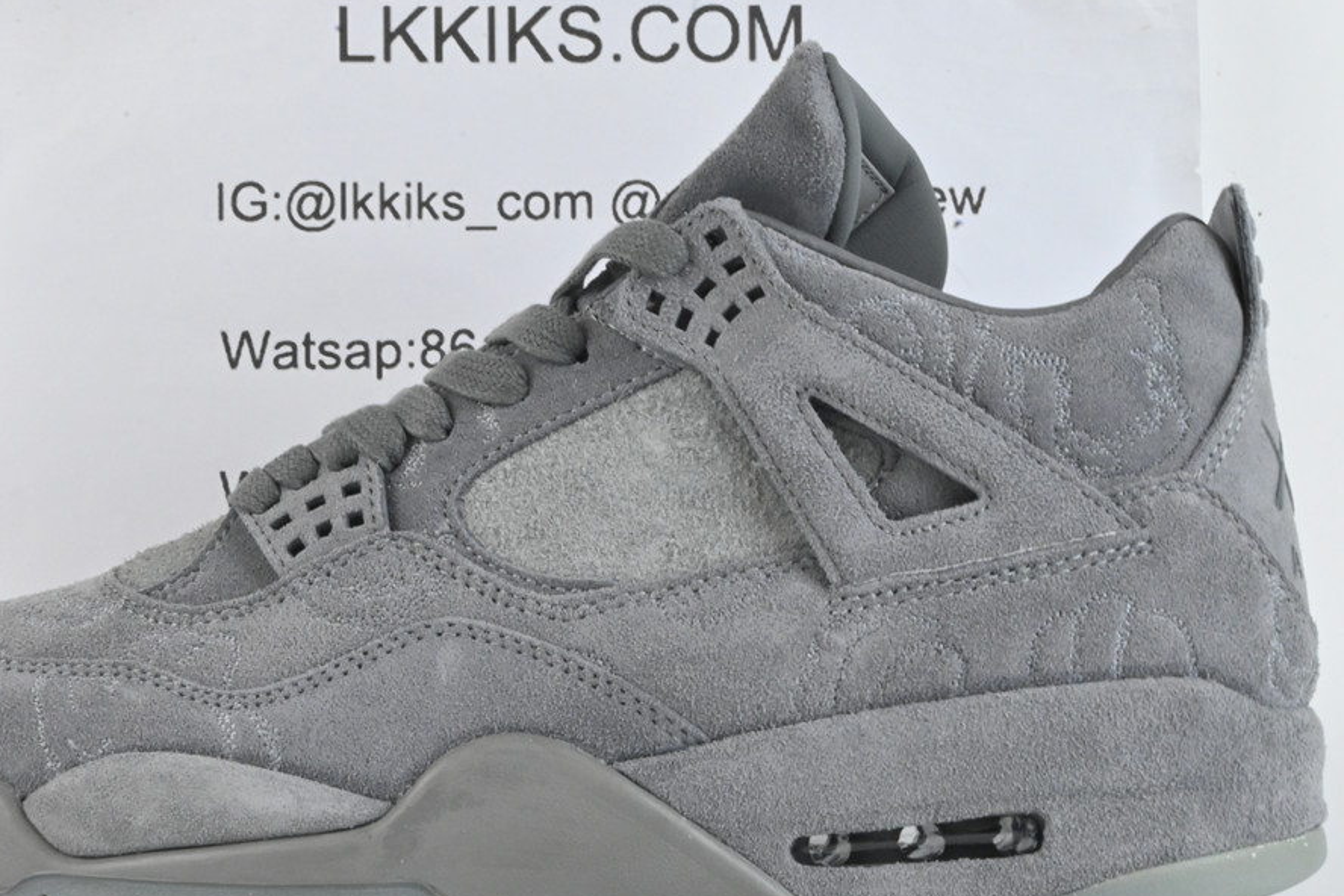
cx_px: 581
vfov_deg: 18.6
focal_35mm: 73
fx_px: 2725
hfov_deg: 27.7
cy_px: 578
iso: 1600
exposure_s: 1/13
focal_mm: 36
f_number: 36
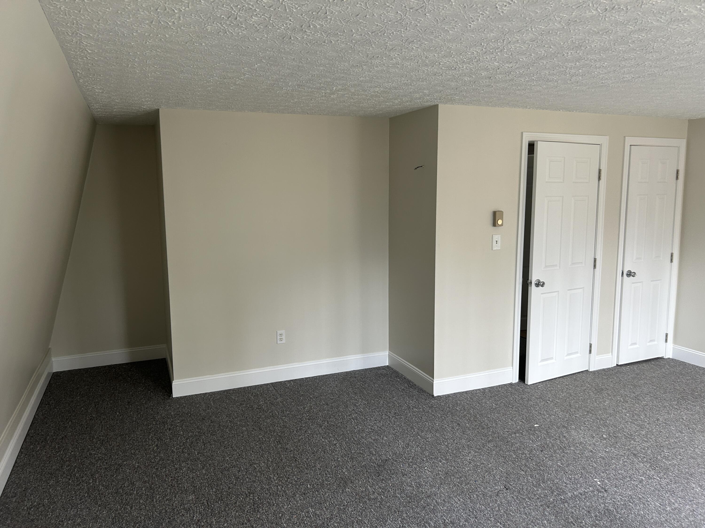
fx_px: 530
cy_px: 264
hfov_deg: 67.3
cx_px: 352
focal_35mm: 26
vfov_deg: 53.1
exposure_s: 1/60
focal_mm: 5.7
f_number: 1.5
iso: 100
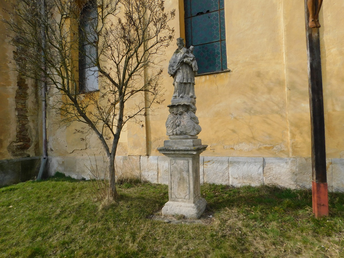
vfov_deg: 58.9
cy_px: 129
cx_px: 172
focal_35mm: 23
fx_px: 229
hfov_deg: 73.9
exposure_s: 1/1000
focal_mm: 4
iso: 125
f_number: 3
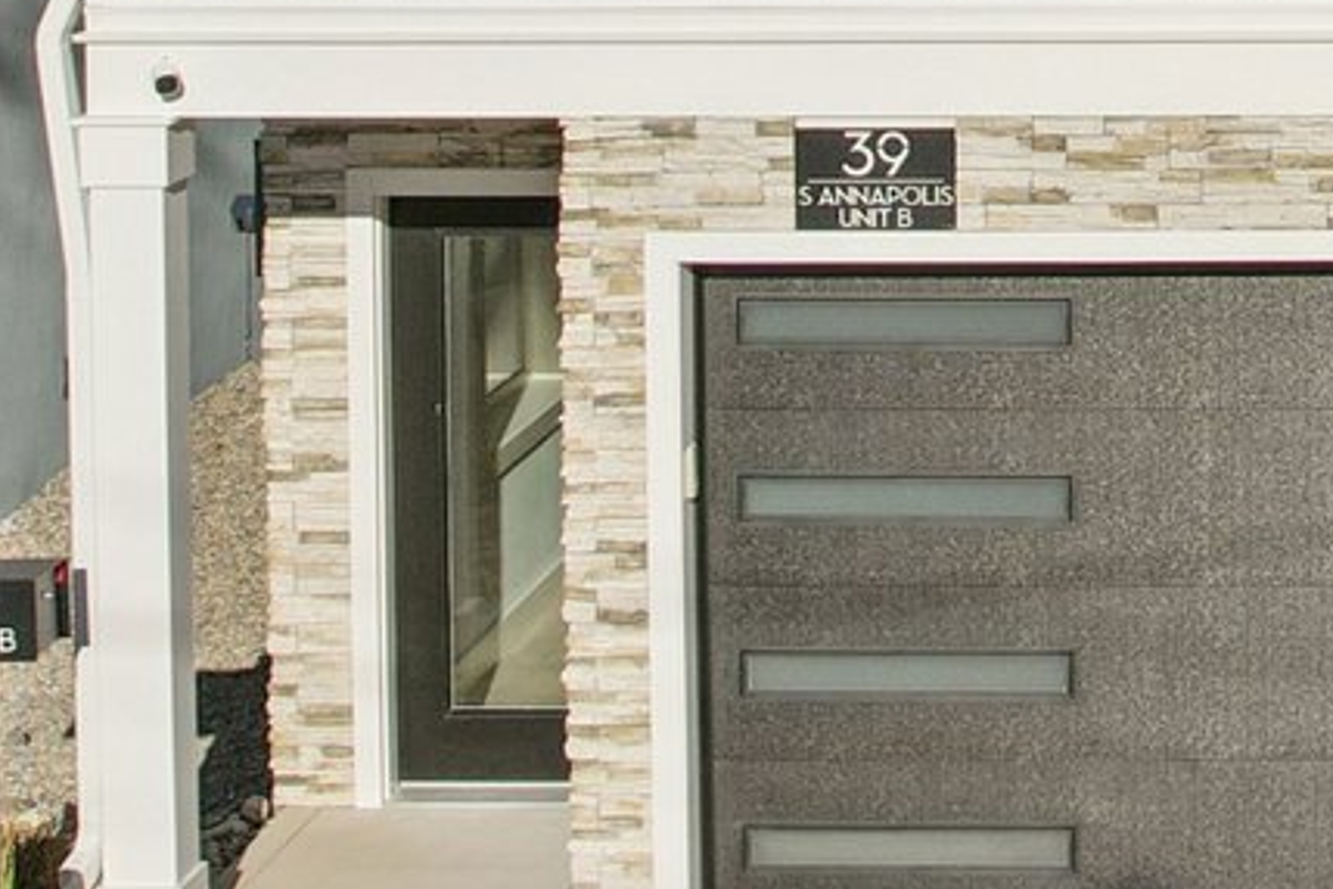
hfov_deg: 18.2
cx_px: 1728
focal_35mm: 105
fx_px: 3888
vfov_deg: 11.8
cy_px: -810
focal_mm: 8.4
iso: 100
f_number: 2.8
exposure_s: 1/3200
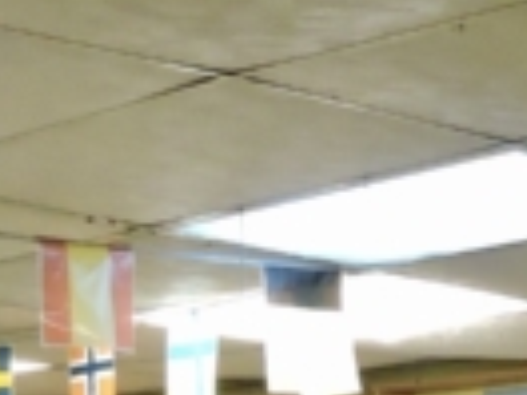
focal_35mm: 140
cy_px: 714
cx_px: 954
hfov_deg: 12.8
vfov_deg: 10.0
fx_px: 2131
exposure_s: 1/30
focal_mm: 4.3
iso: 400
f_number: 3.3
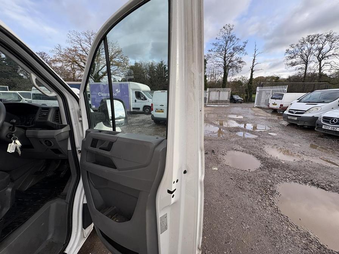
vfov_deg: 85.7
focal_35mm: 14
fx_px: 137
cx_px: 170
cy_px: 127
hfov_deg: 102.1
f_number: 2.2
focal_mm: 2.22
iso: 40
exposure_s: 1/501
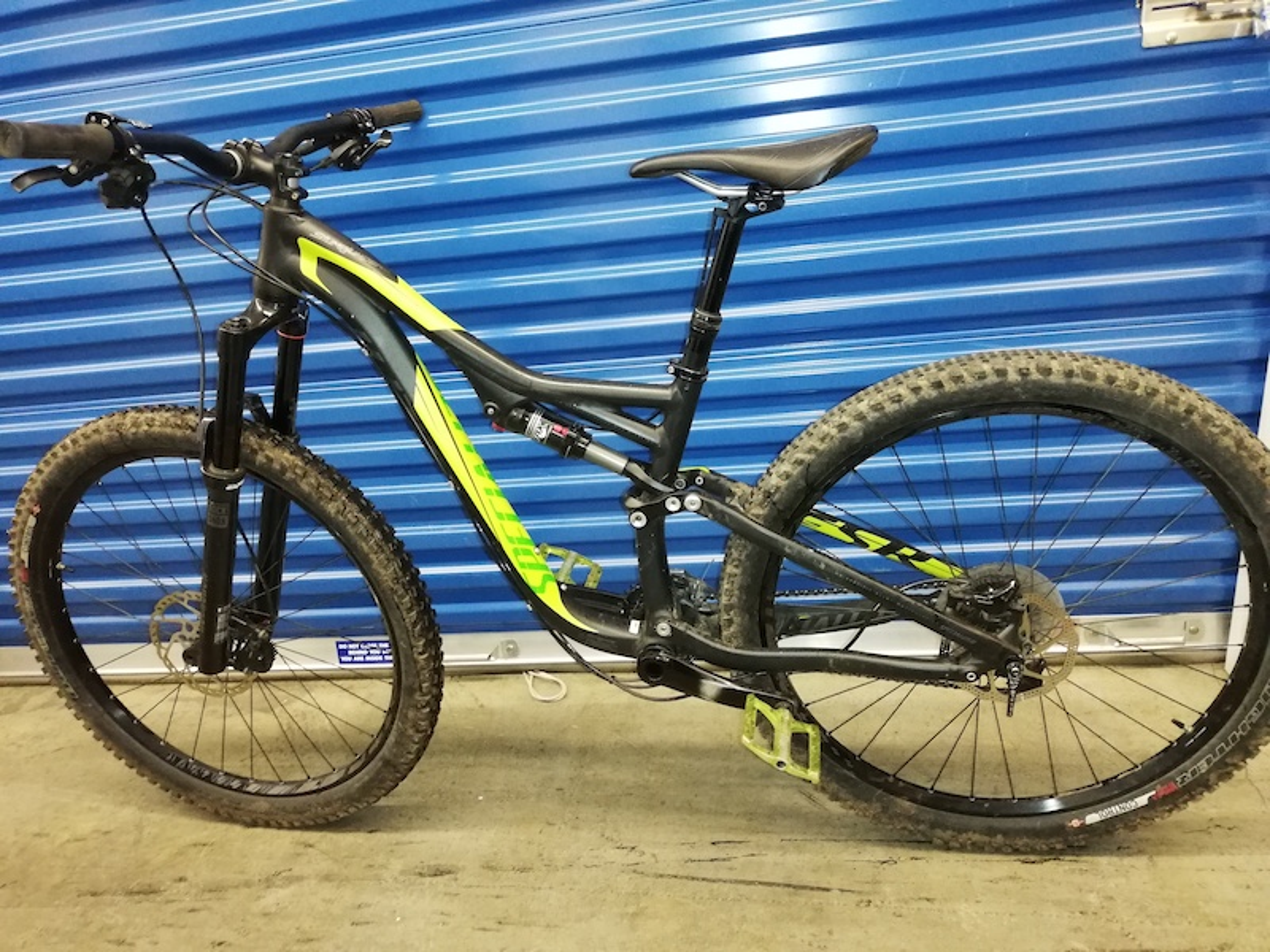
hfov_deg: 67.3
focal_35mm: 26
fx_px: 954
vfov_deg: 53.1
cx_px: 635
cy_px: 476
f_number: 2.2
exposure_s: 1/20
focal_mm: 3.81
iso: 640
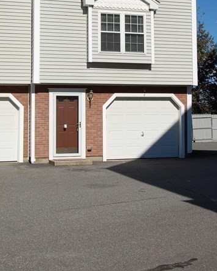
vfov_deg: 29.6
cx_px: 132
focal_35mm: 63
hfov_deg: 24.2
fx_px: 506
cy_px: 72
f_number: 13
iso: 200
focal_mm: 26
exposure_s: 1/500
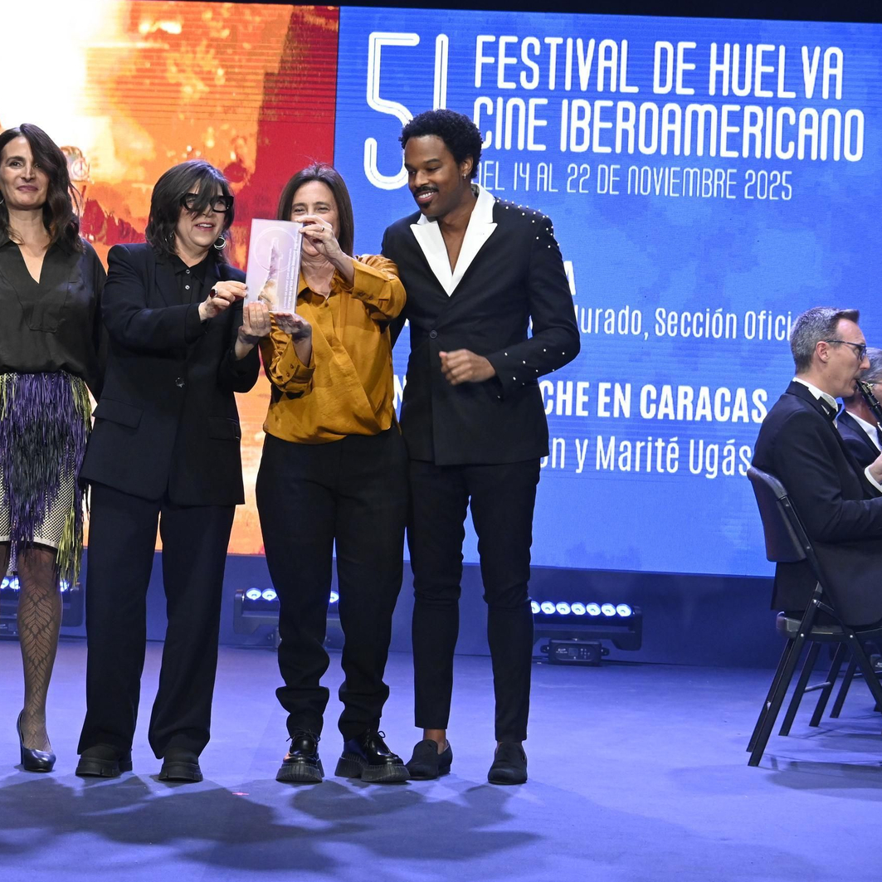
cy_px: 441
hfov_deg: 17.1
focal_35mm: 102
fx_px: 2930
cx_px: 261
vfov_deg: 17.1
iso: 3200
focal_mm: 53
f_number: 6.3
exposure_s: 1/250
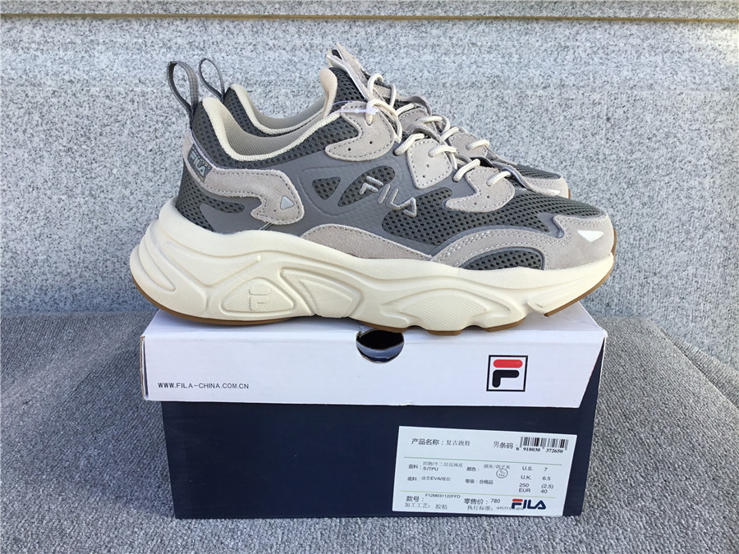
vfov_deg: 45.4
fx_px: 662
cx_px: 370
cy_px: 277
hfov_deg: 58.4
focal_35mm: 31
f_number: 2.4
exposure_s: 1/256
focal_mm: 3.3
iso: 25
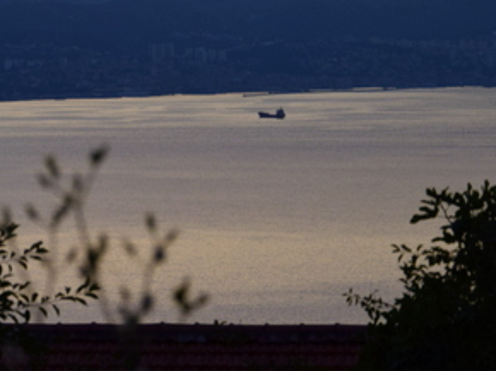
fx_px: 3765
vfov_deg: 5.6
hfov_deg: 7.5
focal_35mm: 263
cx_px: 75
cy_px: -79
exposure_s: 1/200
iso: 200
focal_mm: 66
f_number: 6.3
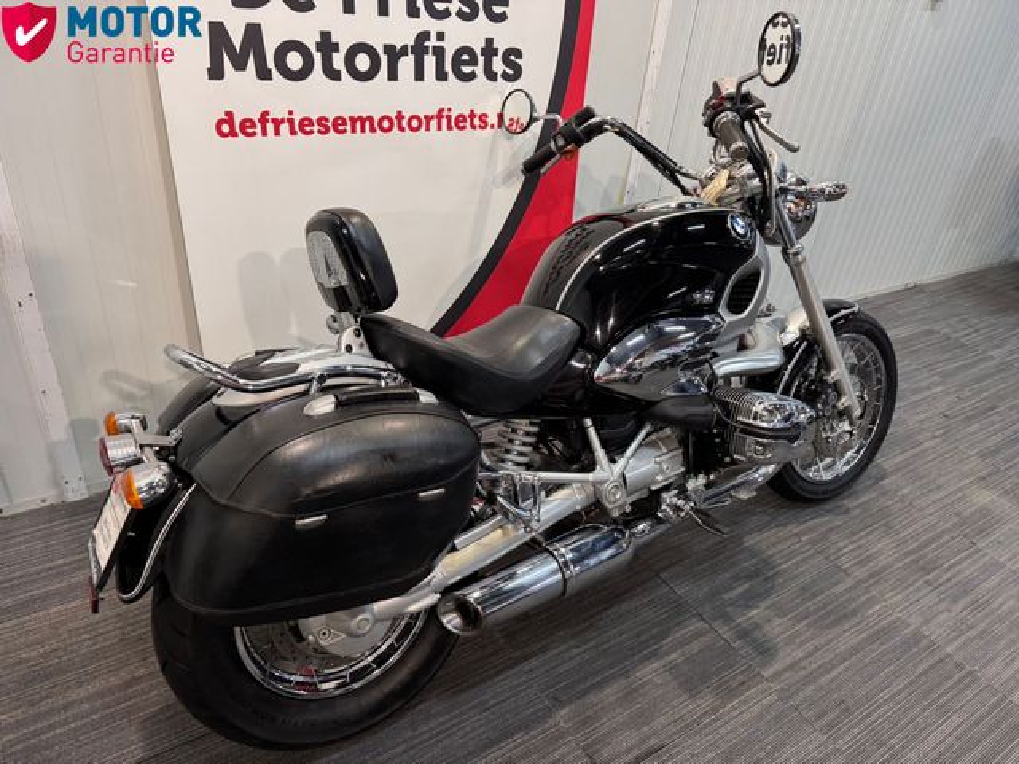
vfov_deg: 56.8
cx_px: 510
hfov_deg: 71.6
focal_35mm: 24
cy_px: 382
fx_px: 706
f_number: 1.78
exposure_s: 1/50
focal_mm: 6.76
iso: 320
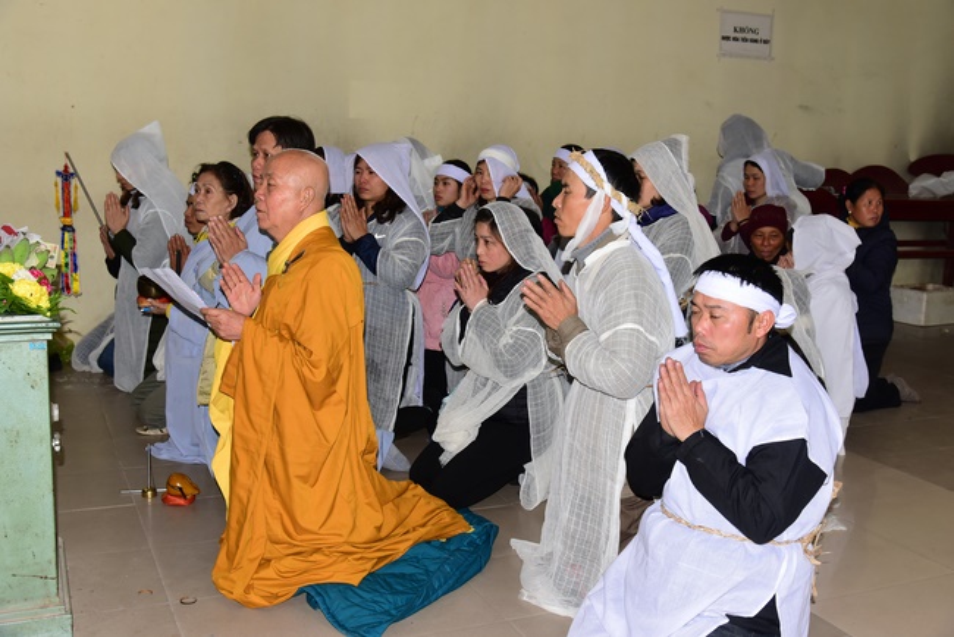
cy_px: 318
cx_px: 477
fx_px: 1007
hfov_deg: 50.7
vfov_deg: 35.1
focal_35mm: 38
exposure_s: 1/60
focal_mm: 38
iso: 800
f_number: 5.6
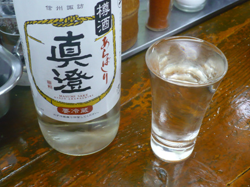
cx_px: 109
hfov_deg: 42.0
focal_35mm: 45
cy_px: 74
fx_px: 325
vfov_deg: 32.0
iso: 200
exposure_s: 1/20
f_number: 2.8
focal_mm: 6.1
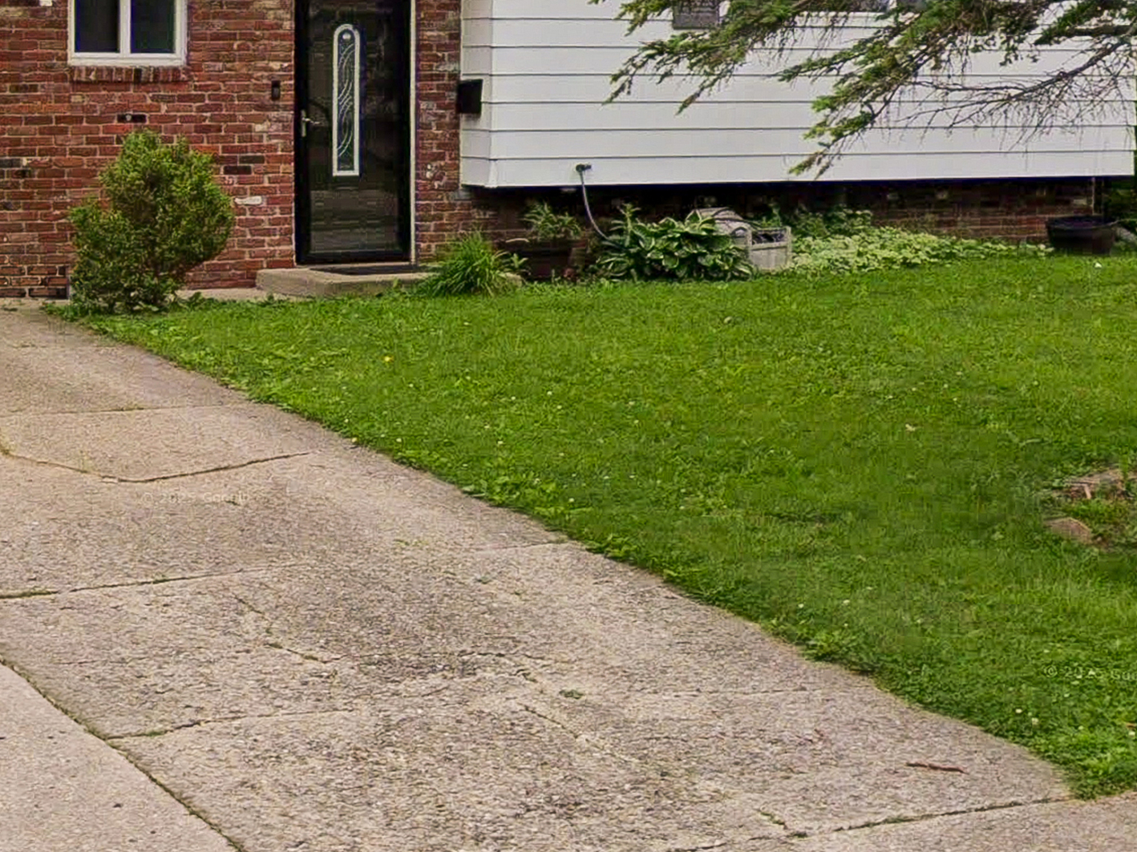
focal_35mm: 52
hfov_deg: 35.5
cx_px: 209
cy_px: 4
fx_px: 1708
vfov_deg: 26.6
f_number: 1.8
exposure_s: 1/6700
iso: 125
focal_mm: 6.76
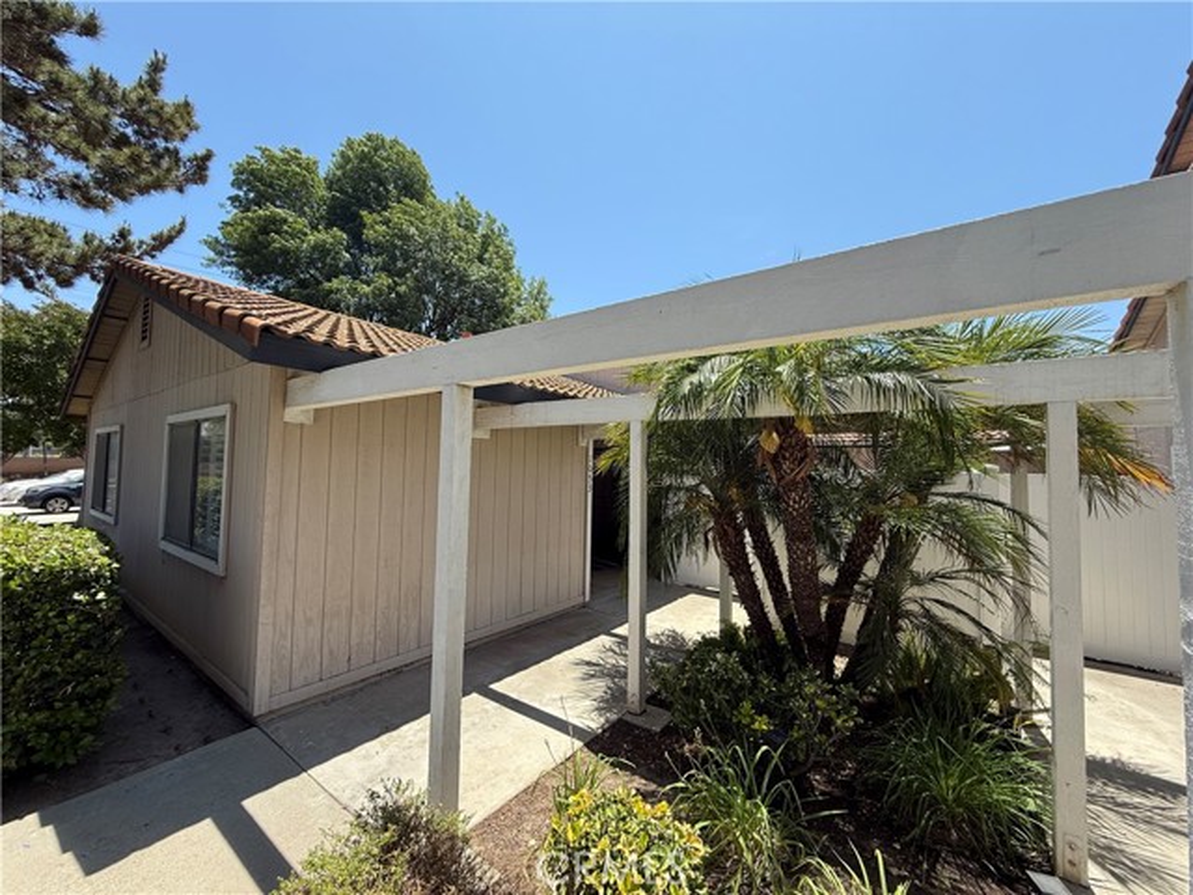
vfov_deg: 85.7
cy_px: 448
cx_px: 596
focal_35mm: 14
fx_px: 482
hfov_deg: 102.1
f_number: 2.2
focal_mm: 2.22
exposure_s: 1/701
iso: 50
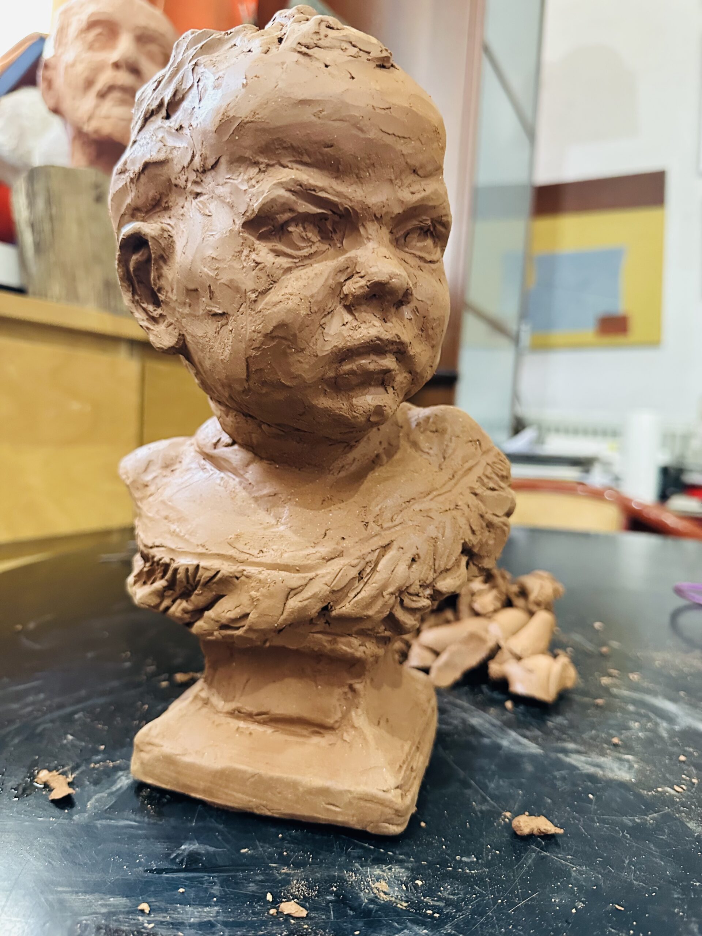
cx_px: 351
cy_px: 468
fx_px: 649
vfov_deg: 71.6
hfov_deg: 56.8
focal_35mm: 24
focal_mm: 6.86
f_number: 1.78
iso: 800
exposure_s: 1/50
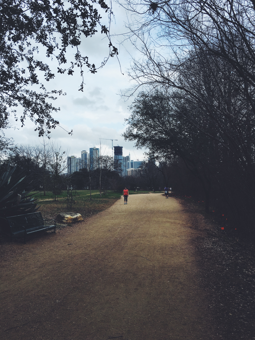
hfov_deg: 48.2
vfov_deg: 61.7
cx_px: 128
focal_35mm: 29
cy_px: 170
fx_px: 285
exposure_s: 1/1099
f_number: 2.2
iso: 25
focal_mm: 4.15
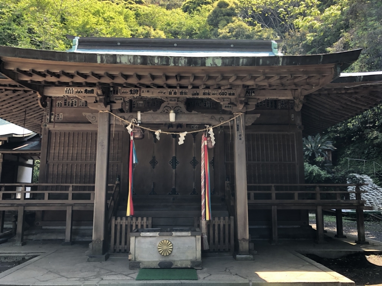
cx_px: 191
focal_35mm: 28
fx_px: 309
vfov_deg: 49.7
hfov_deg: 63.4
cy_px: 143
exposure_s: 1/120
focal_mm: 4
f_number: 1.8
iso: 25
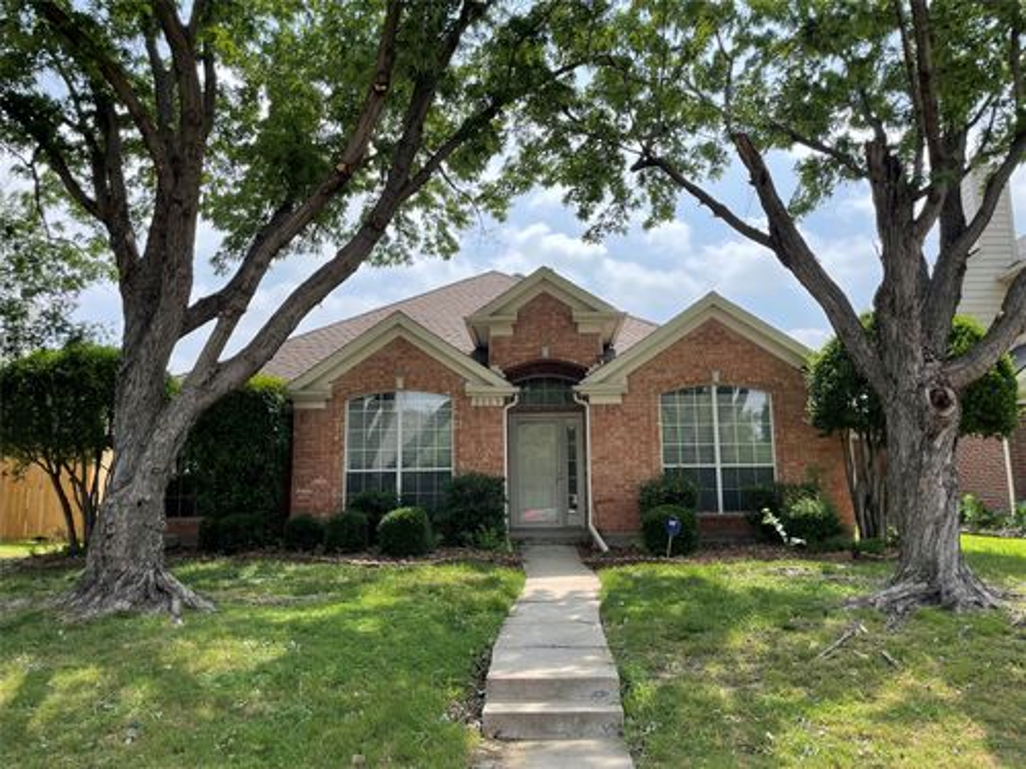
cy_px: 384
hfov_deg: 67.3
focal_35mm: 26
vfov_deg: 53.1
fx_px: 771
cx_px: 513
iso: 32
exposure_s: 1/2132
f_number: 1.6
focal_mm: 4.2
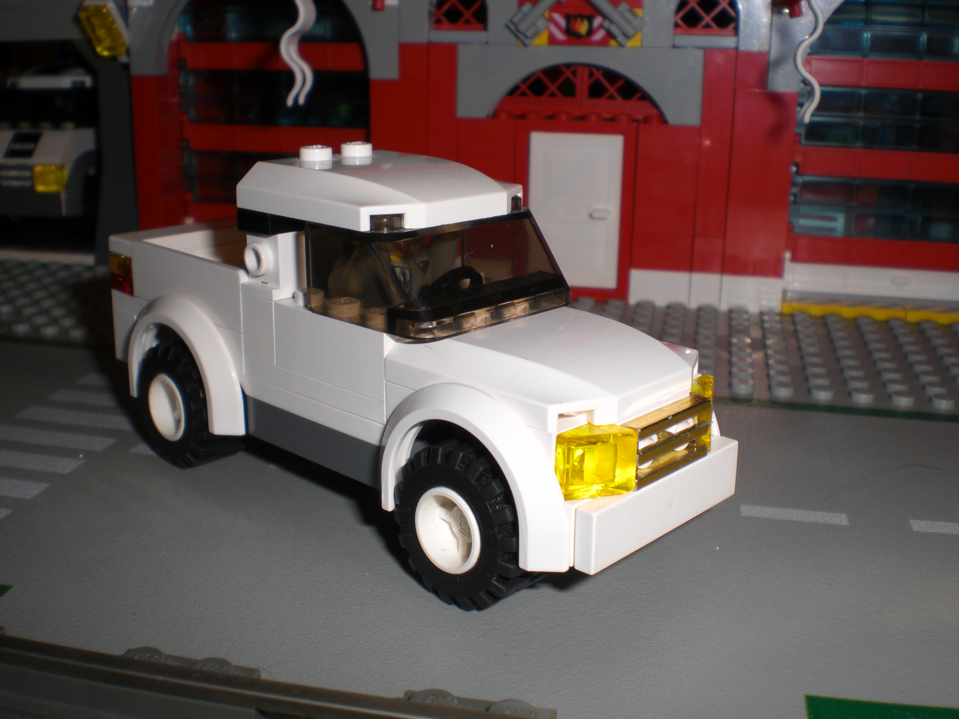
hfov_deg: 49.0
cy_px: 360
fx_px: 1053
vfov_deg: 37.7
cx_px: 480
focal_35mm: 38
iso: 50
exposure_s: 1/60
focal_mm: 6.3
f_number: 4.4
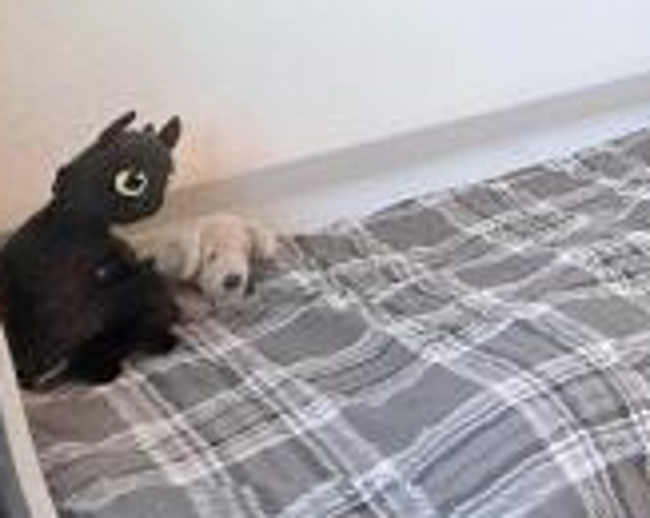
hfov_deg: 31.6
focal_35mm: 49
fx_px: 942
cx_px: 788
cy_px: -130
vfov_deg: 26.7
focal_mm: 2.22
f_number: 2.2
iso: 250
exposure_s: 1/100
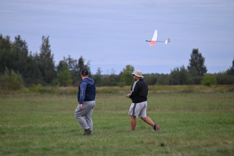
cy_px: 78
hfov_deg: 7.6
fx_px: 1756
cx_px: 117
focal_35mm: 270
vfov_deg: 5.1
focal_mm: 270
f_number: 6
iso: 640
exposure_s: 1/1250
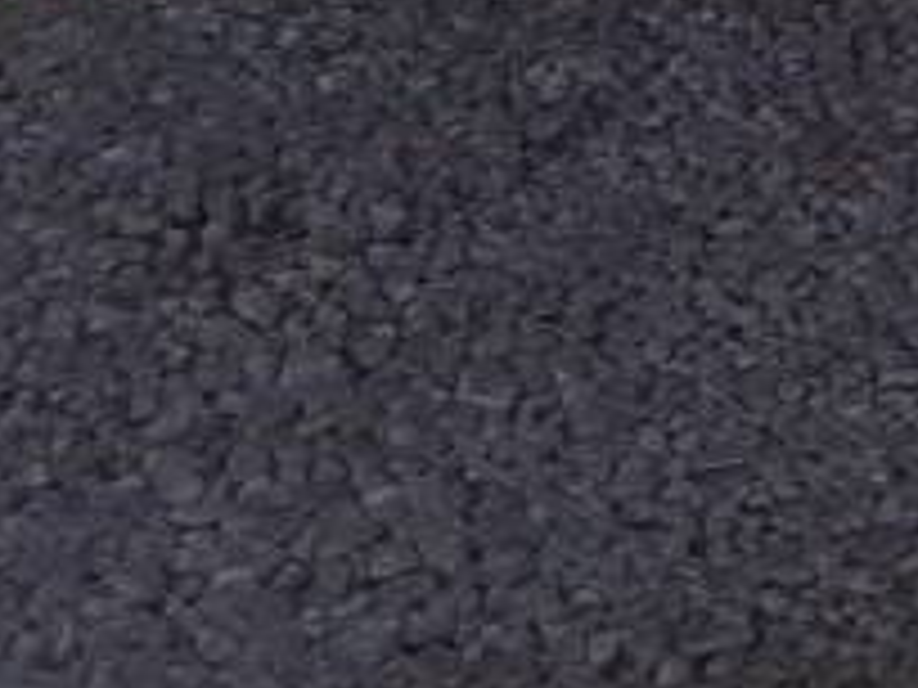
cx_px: 2398
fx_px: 5251
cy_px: -1300
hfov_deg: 8.8
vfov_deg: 6.8
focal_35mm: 198
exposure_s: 1/656
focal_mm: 2.9
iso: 40
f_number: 1.9
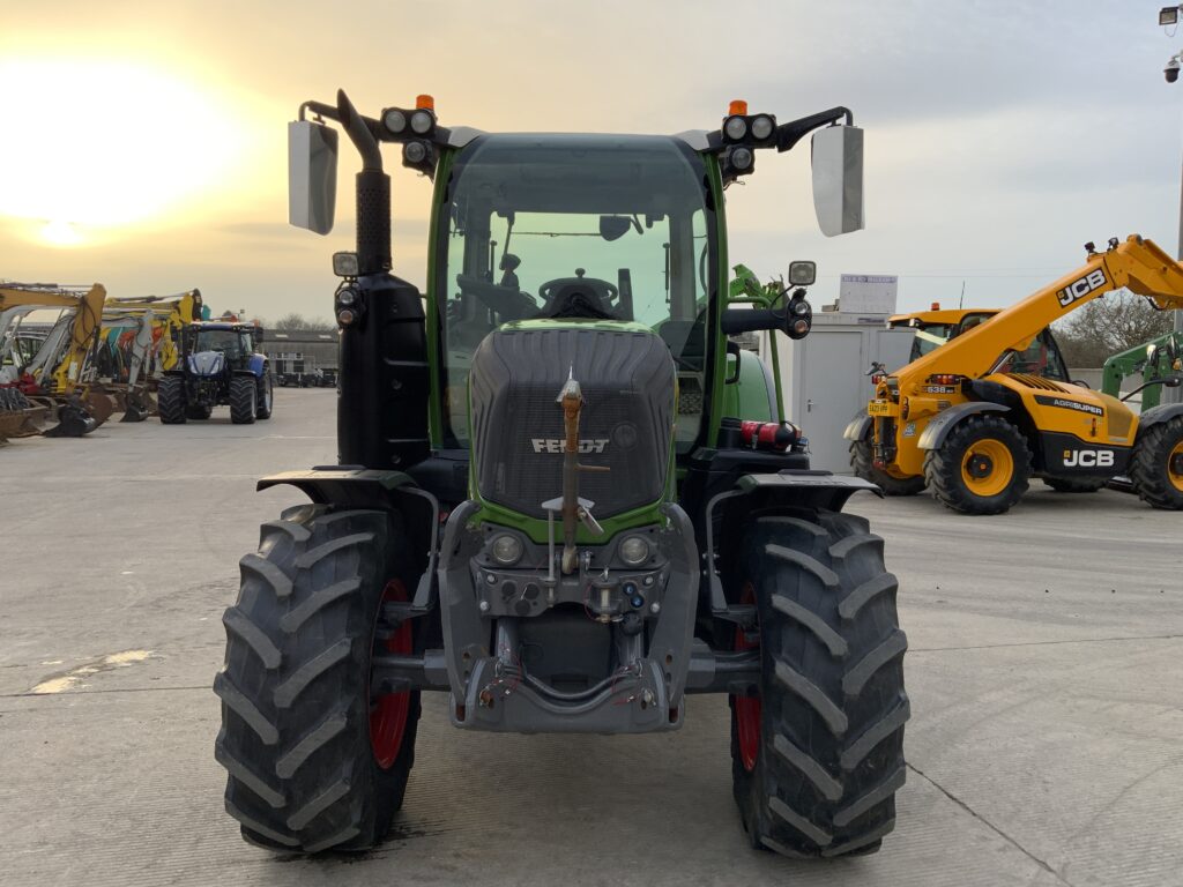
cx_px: 592
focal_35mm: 29
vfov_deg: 48.2
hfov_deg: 61.7
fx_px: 991
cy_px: 444
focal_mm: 3
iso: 16
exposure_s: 1/272
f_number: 1.8
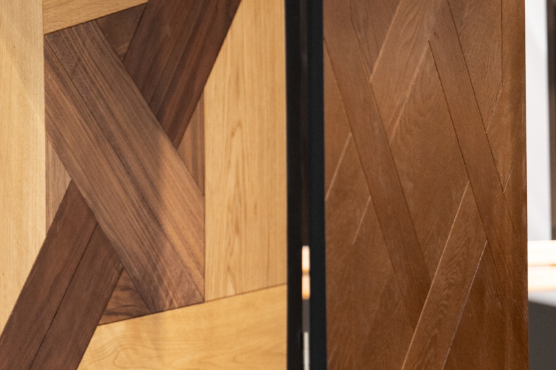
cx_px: -275
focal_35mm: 313
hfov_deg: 6.5
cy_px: 384
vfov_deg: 4.4
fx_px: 4830
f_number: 2.8
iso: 1250
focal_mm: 103
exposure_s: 1/125
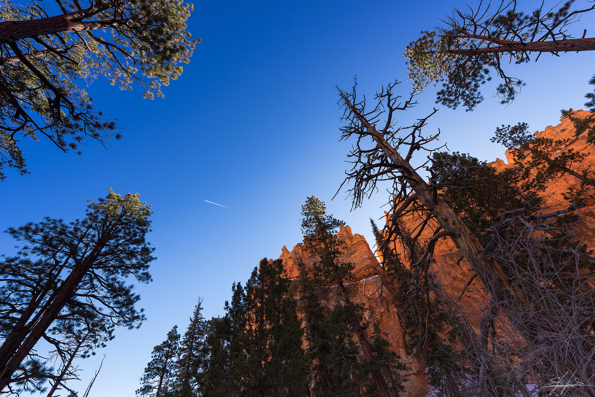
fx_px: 231
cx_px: 298
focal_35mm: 14
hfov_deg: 104.2
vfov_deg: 81.2
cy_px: 198
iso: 100
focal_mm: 14
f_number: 7.1
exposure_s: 1/160
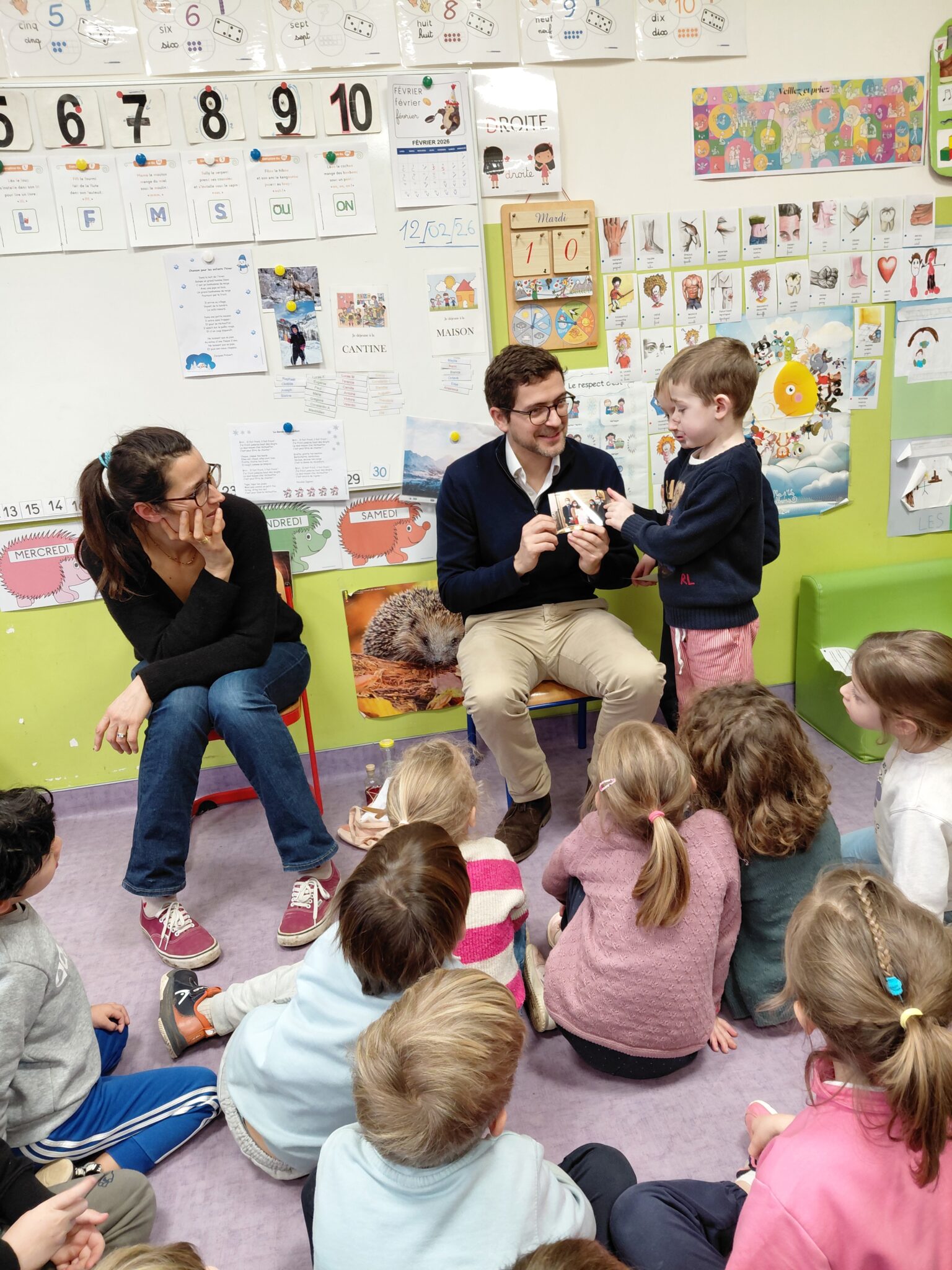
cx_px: 476
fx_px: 917
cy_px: 635
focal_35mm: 25
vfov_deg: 69.4
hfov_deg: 54.9
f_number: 1.8
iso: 200
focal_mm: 4.69
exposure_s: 1/50.1
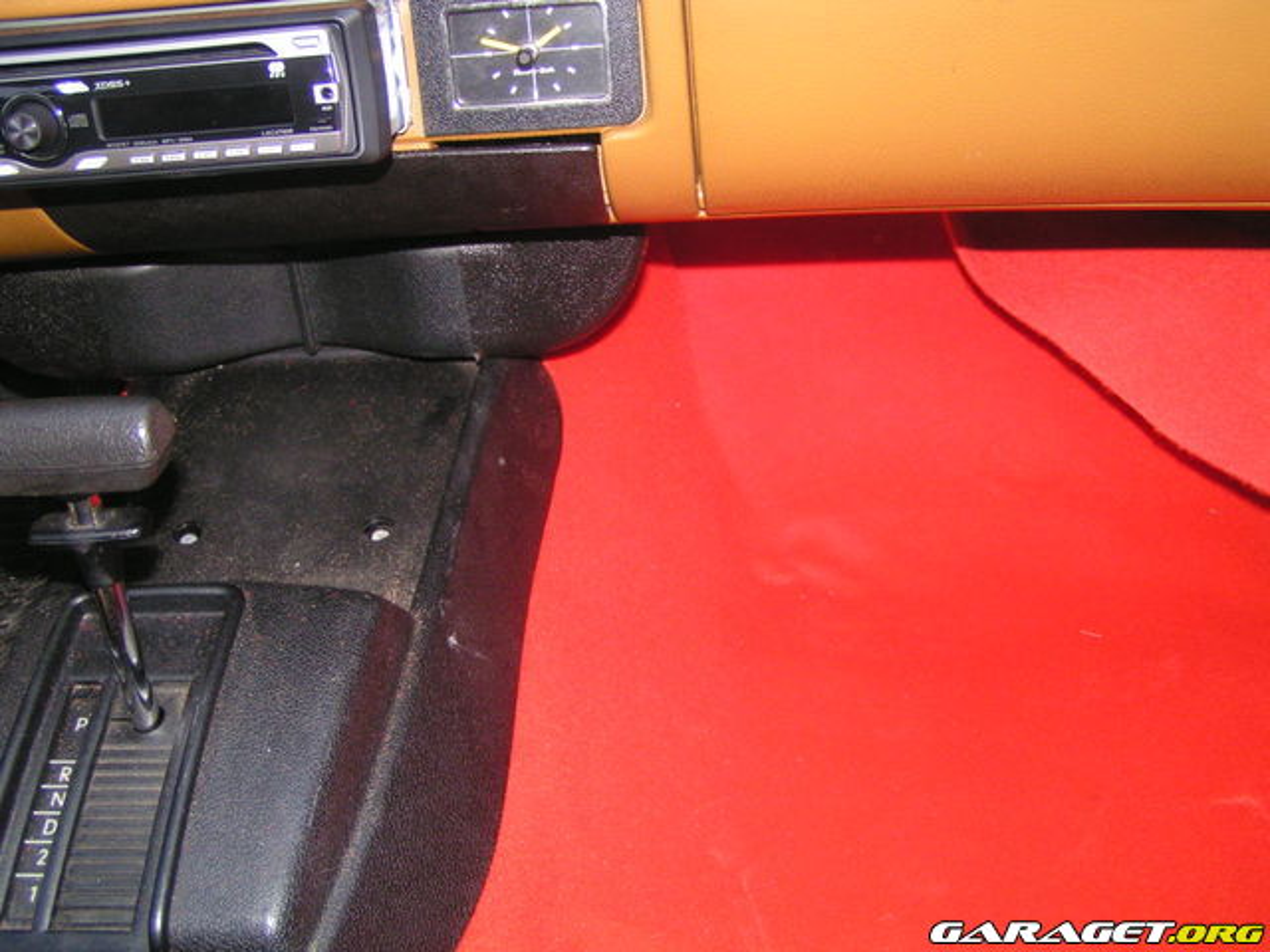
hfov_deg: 49.0
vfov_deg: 37.7
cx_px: 635
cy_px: 476
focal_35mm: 38
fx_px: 1394
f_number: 2.8
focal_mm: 5.8
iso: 200
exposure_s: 1/40
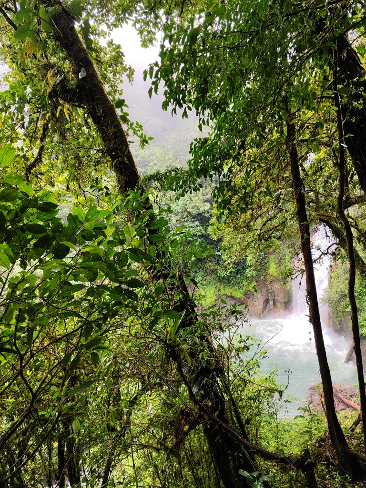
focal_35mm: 23
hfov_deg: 58.9
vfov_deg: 73.9
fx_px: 324
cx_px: 183
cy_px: 244
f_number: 1.8
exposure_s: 1/100
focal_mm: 5.4
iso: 52
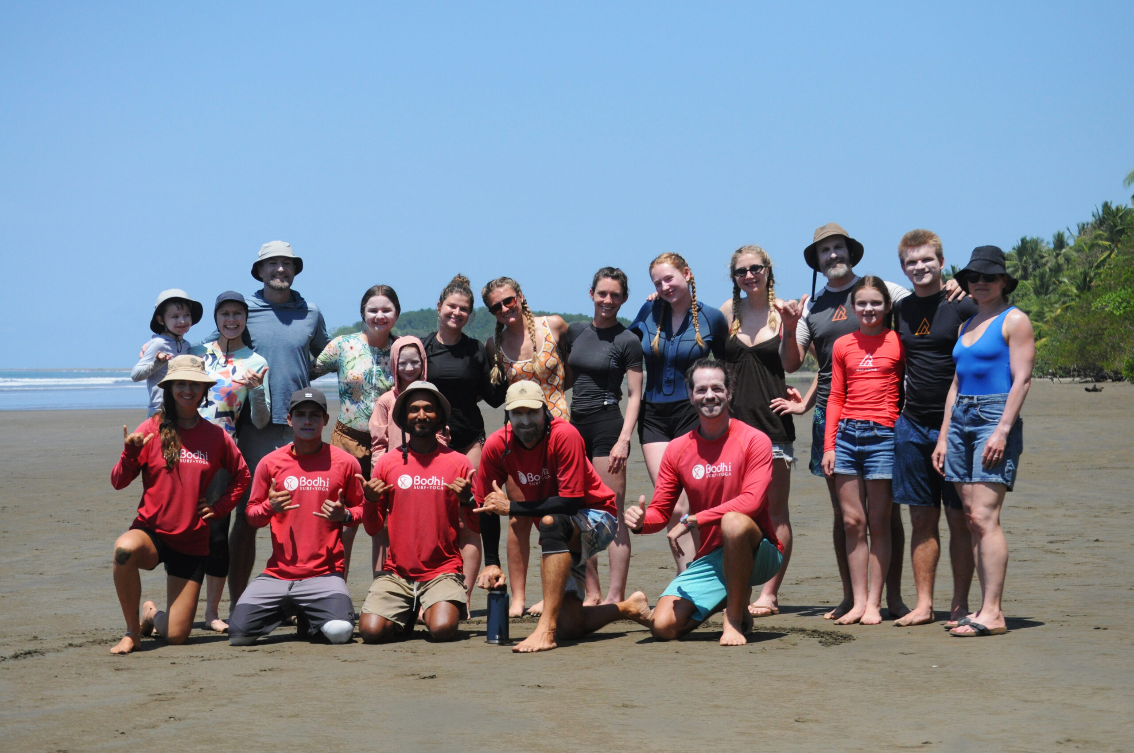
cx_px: 567
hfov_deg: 20.9
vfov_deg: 14.0
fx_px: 3067
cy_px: 376
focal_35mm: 98
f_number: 6.3
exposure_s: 1/4000
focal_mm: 65
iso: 800
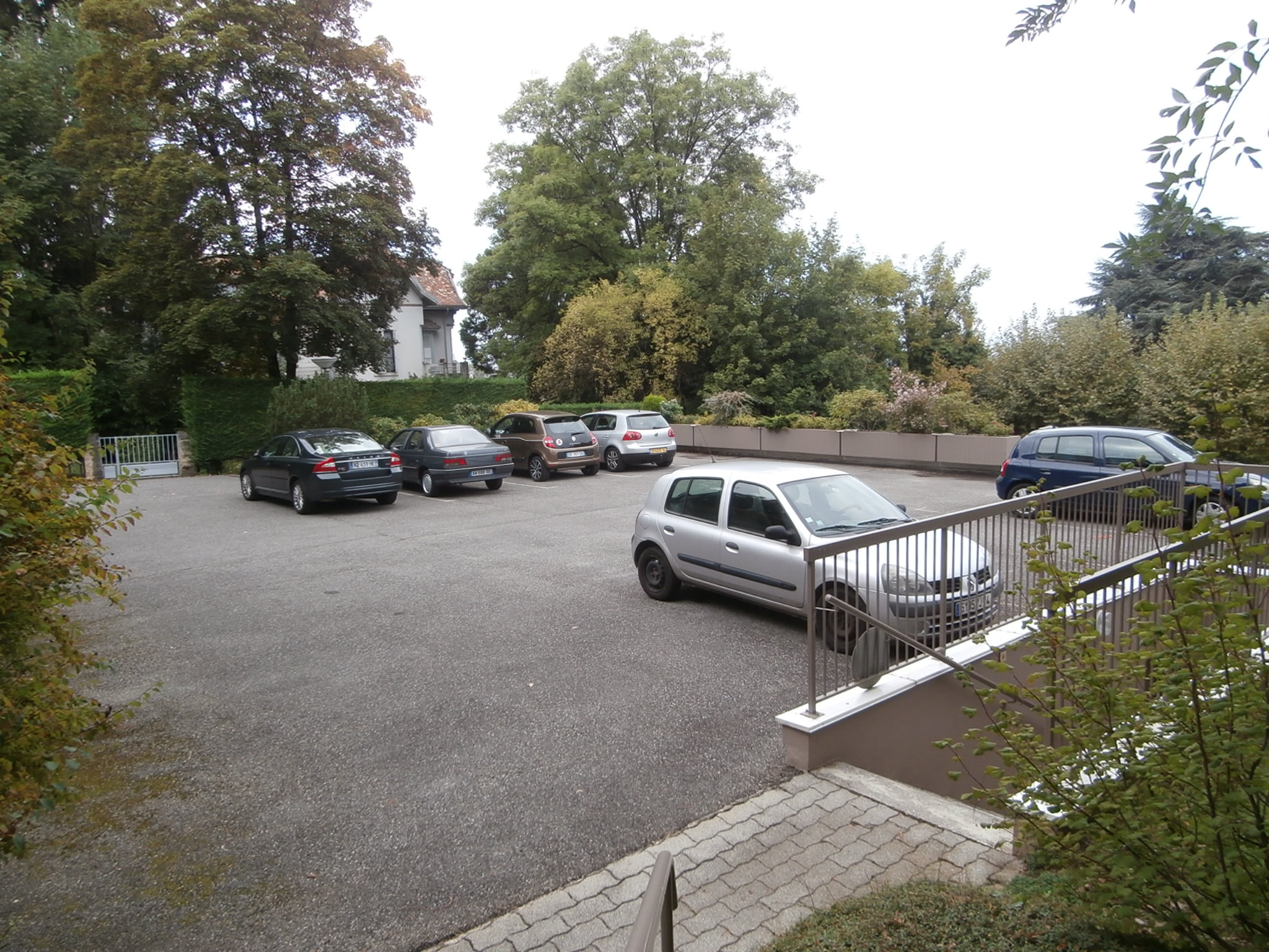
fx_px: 880
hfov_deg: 71.6
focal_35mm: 24
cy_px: 476
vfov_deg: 56.8
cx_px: 634
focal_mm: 4.2
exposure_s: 1/250
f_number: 3
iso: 100
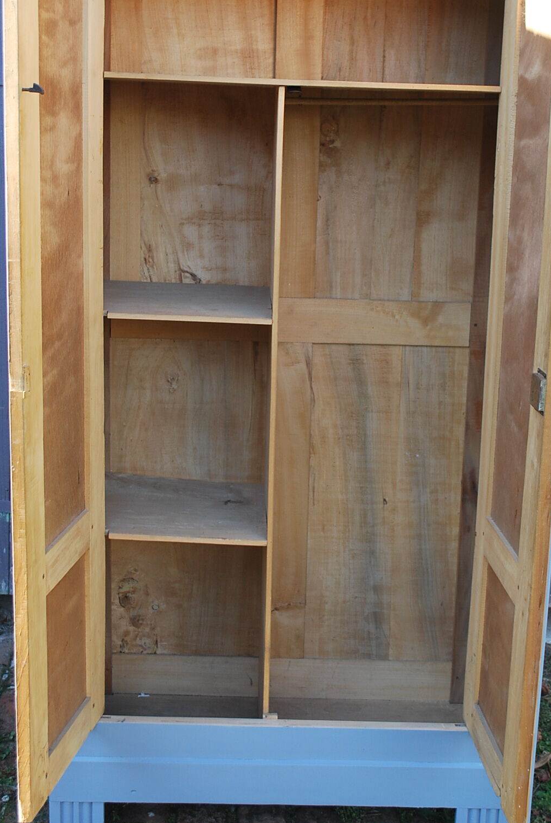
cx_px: 300
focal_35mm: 54
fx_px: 1236
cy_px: 328
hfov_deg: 25.1
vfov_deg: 36.7
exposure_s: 1/80
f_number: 4.5
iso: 200
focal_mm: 28
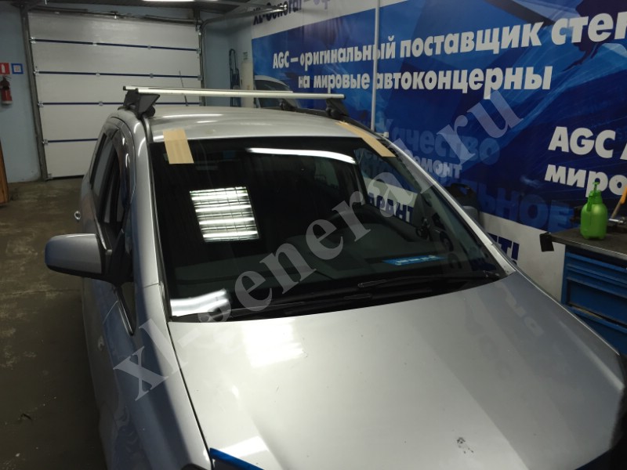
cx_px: 314
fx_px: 525
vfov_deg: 48.2
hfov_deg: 61.7
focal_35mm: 29
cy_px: 235
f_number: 2.2
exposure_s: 1/33
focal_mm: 4.15
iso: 80
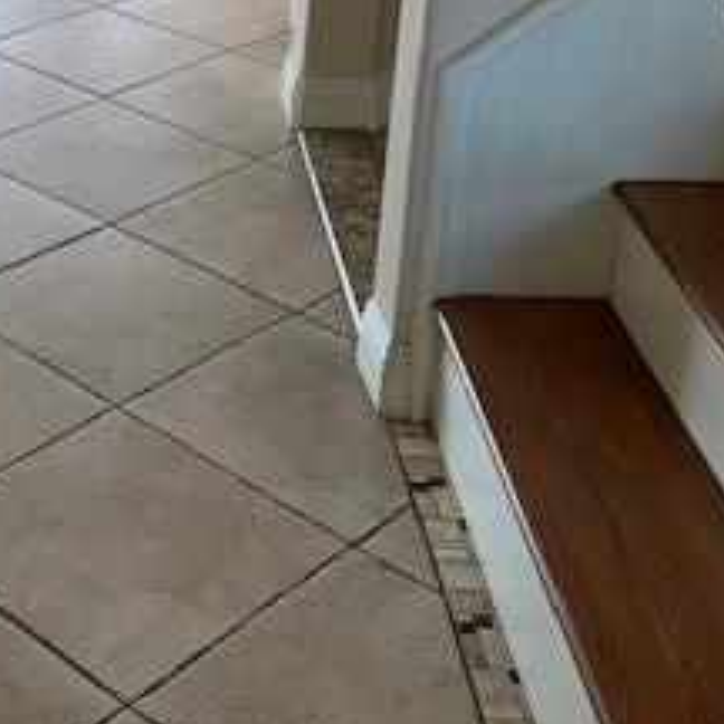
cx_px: 10
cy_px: 44
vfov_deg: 24.5
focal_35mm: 68
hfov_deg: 24.3
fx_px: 1609
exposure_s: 1/60
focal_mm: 4.25
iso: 64
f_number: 1.8
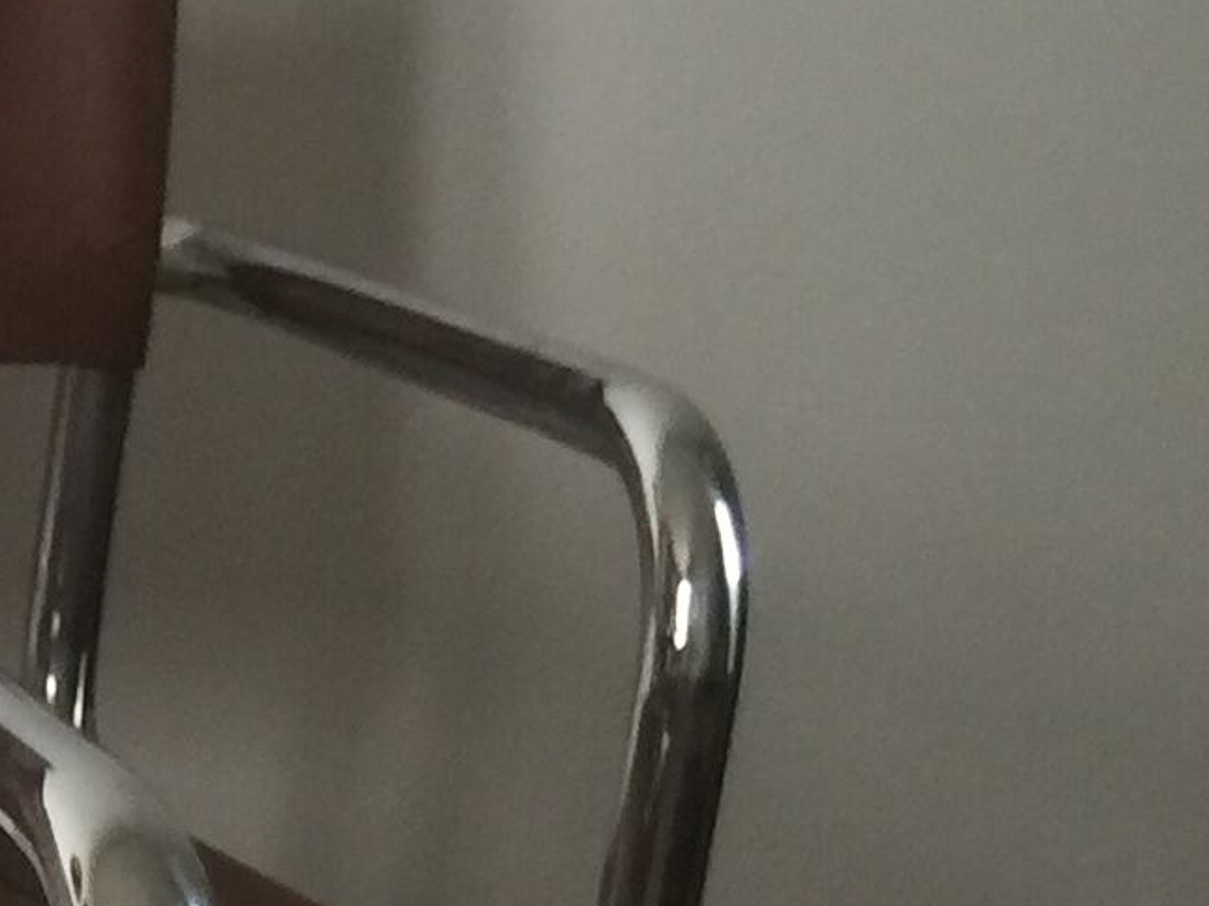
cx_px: -1303
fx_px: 5134
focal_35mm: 147
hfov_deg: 11.8
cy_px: 1619
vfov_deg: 9.6
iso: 40
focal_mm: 4.15
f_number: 2.2
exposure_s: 1/17
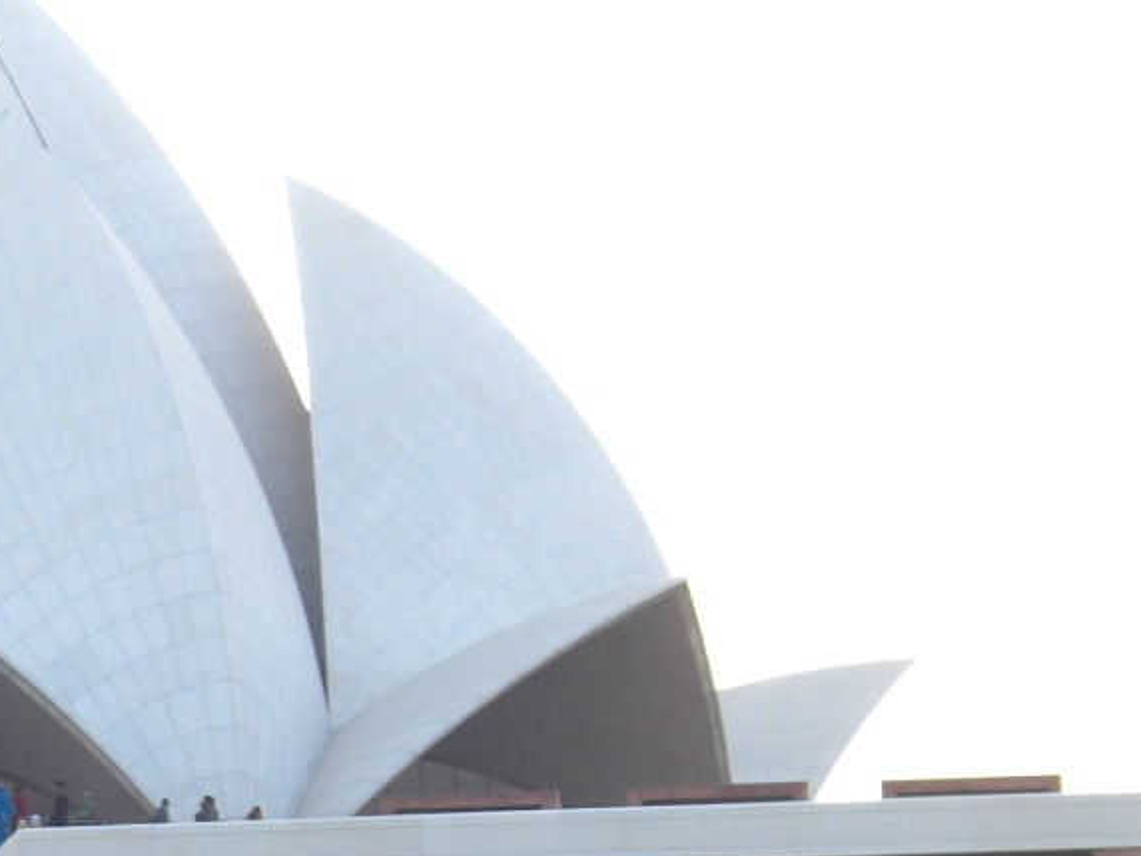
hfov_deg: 14.3
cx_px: 52
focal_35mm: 136
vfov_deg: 10.7
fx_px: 4483
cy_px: 1070
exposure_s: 1/100
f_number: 2.8
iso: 80
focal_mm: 7.9
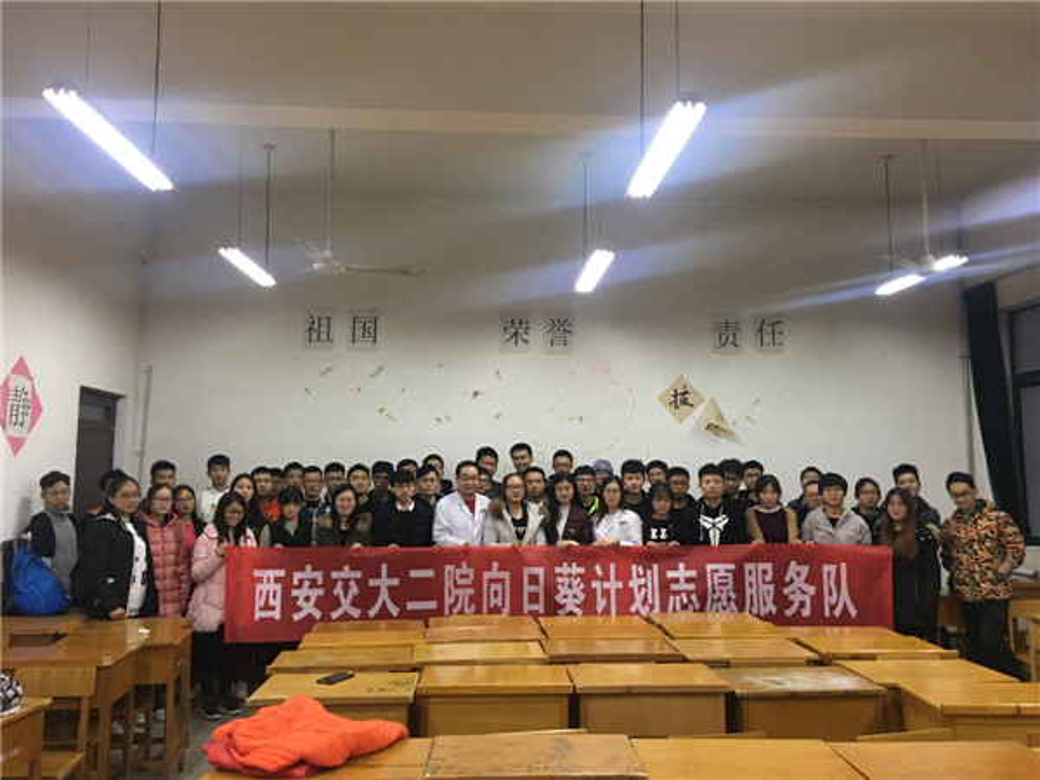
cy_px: 390
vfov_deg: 48.2
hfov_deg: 61.7
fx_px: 871
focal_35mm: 29
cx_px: 520
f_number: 2.2
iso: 80
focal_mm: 4.15
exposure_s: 1/17
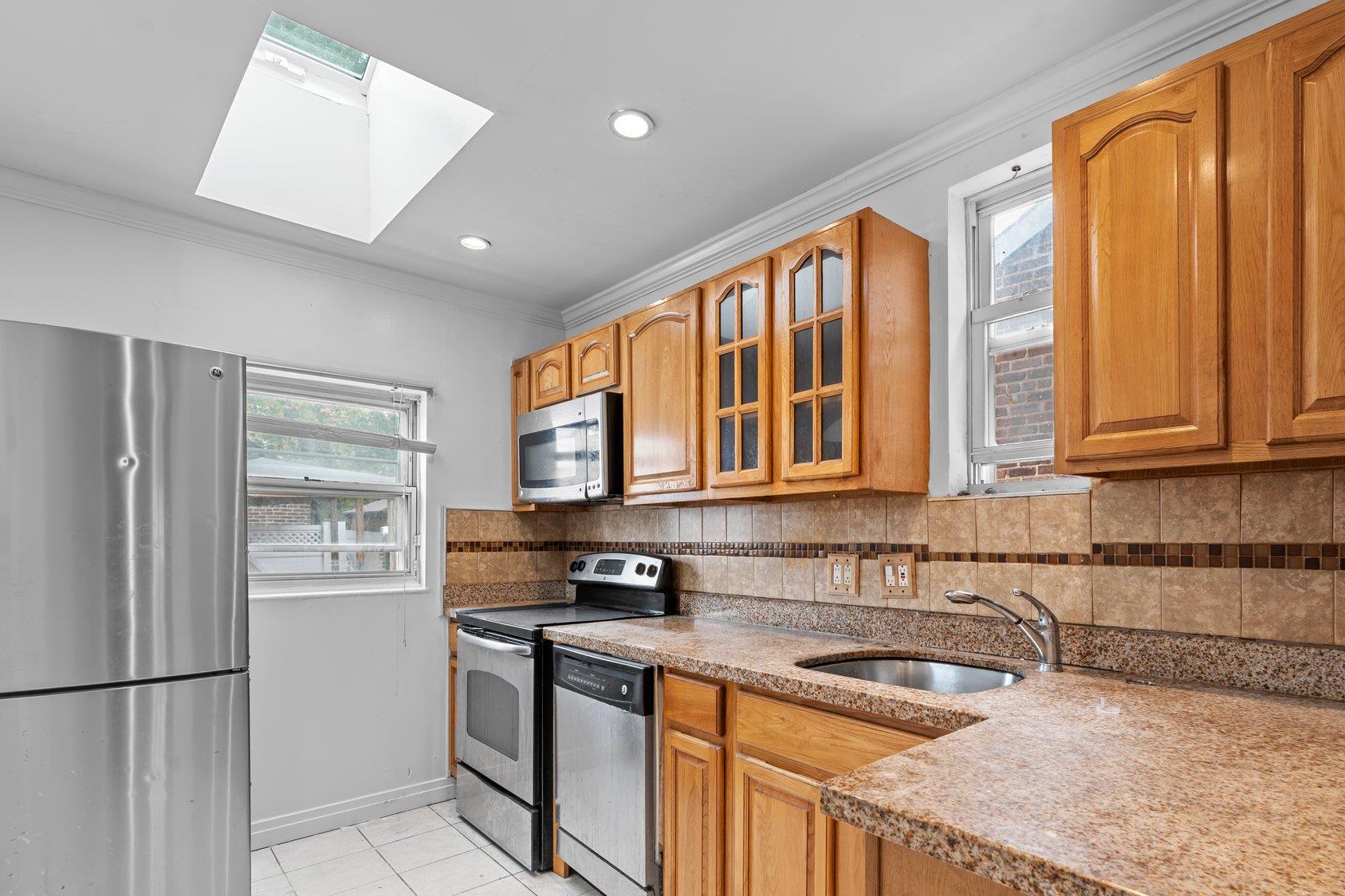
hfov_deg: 92.9
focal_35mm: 17
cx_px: 753
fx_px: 635
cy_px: 543
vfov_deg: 69.6
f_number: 10
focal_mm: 14
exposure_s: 1
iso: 200
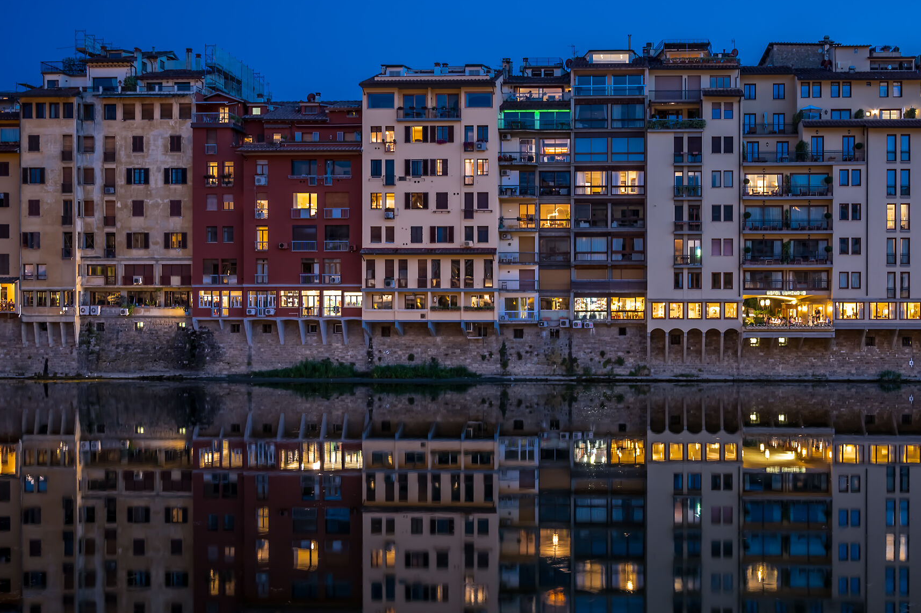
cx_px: 589
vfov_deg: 31.9
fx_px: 1074
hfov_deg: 45.9
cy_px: 318
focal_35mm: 42
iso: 100
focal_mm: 30
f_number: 4
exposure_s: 1/1.3
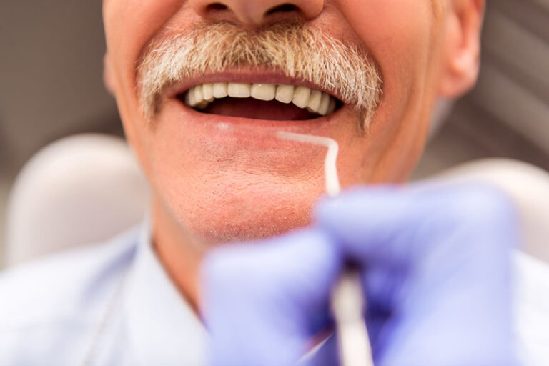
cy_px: 183
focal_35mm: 58
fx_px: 884
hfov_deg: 34.5
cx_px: 274
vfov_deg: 23.4
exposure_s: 1/500
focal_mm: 58
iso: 200
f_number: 2.8
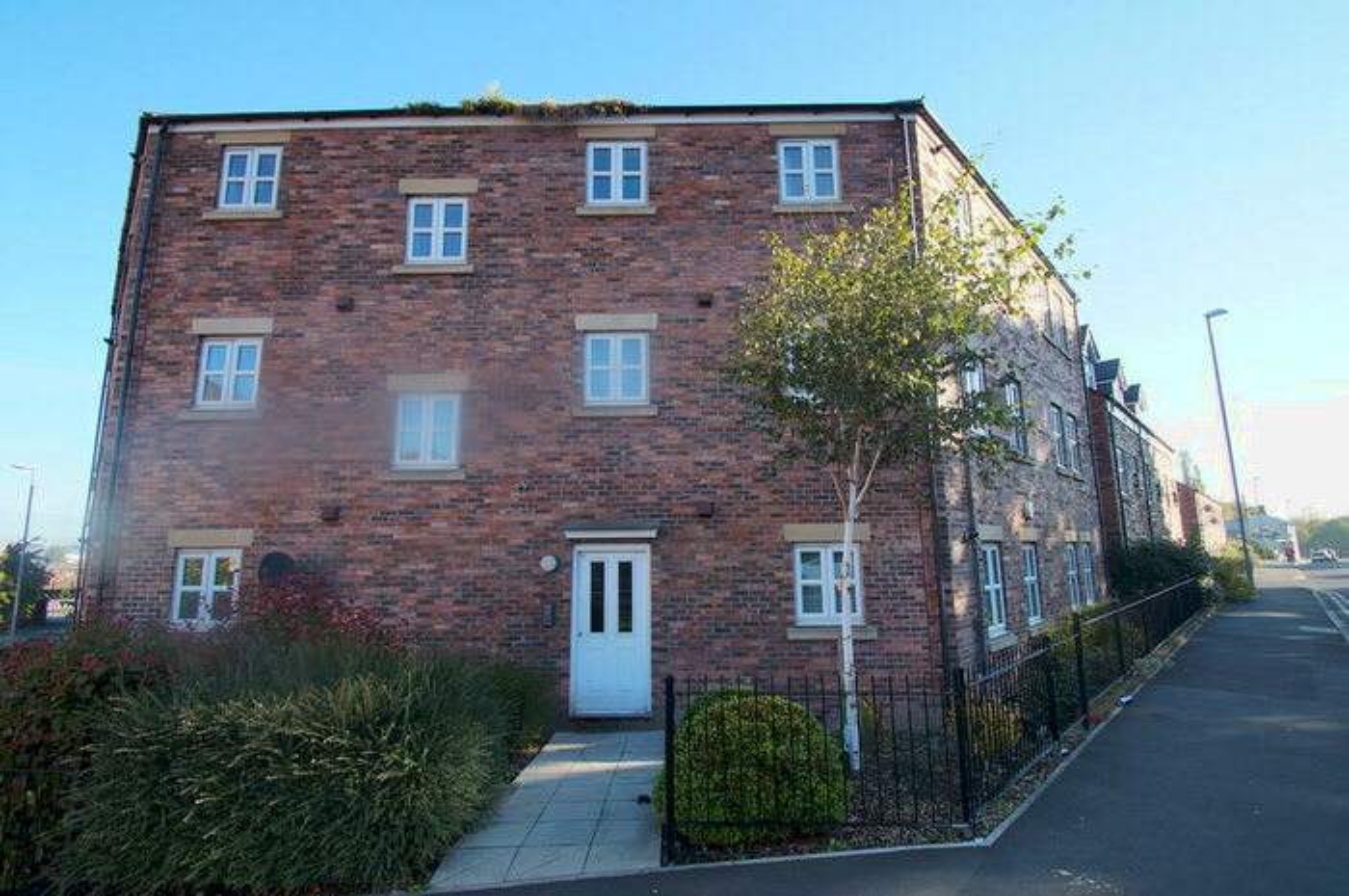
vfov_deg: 77.2
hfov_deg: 100.5
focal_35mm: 15
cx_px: 674
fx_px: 561
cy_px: 448
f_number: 5.6
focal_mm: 10
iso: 100
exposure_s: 1/125
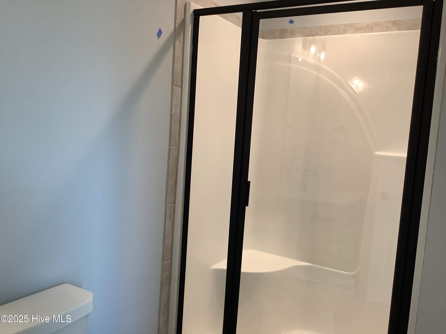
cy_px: 167
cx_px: 223
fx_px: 399
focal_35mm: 31
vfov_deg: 45.4
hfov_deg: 58.4
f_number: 2.4
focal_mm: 3.3
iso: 100
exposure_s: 1/50
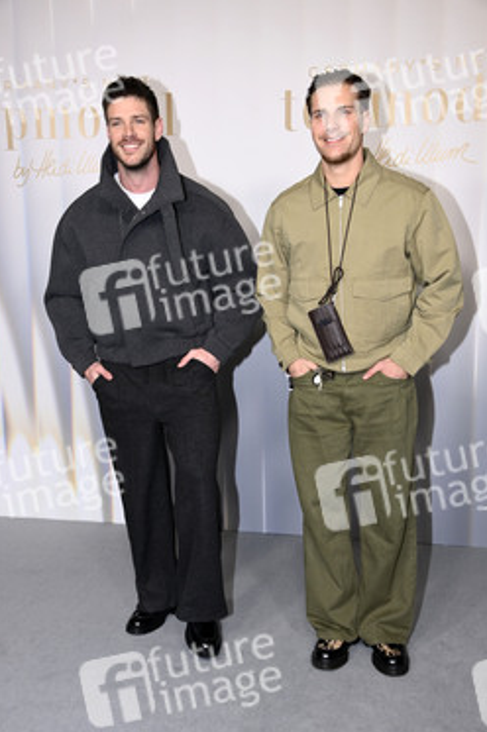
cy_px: 387
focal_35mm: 45
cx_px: 238
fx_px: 915
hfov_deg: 29.8
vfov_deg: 43.6
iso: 1000
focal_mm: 42
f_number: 5.6
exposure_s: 1/250
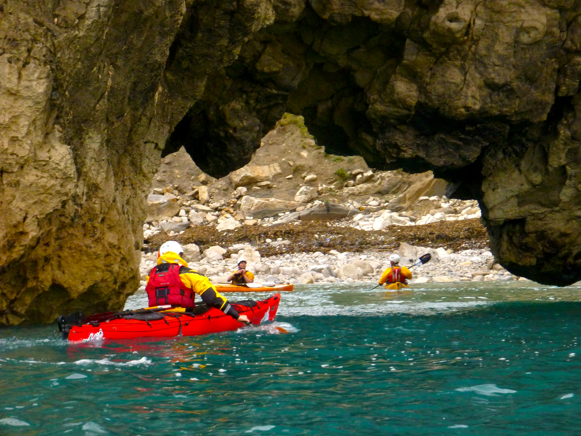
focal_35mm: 120
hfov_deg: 16.4
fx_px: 2014
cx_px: 290
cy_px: 218
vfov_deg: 12.3
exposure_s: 1/160
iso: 400
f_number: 5.8
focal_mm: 21.3
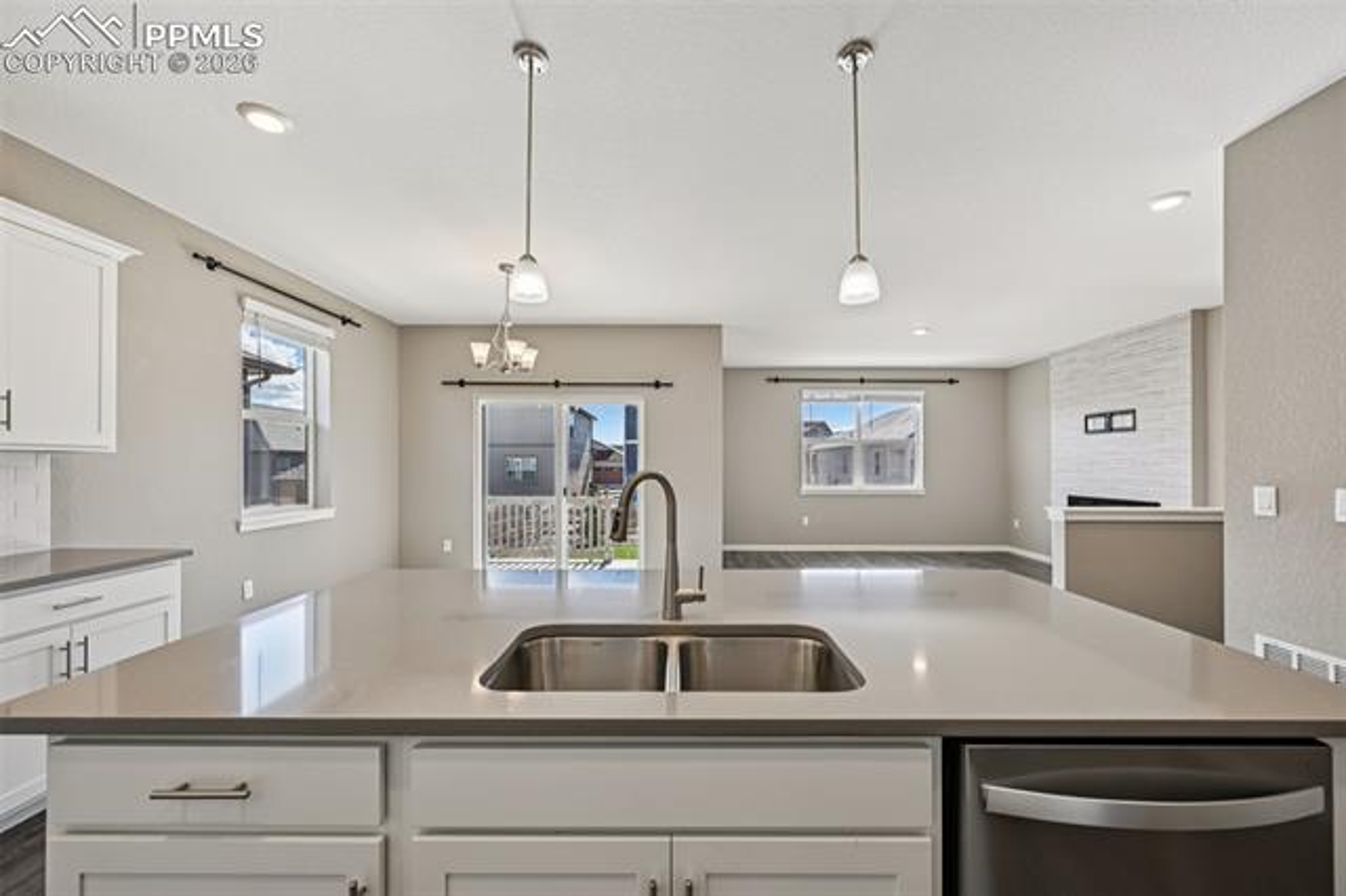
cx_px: 673
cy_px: 448
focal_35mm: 14
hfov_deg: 104.3
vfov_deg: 81.1
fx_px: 523
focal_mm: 14
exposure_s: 1/20
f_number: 8
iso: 64
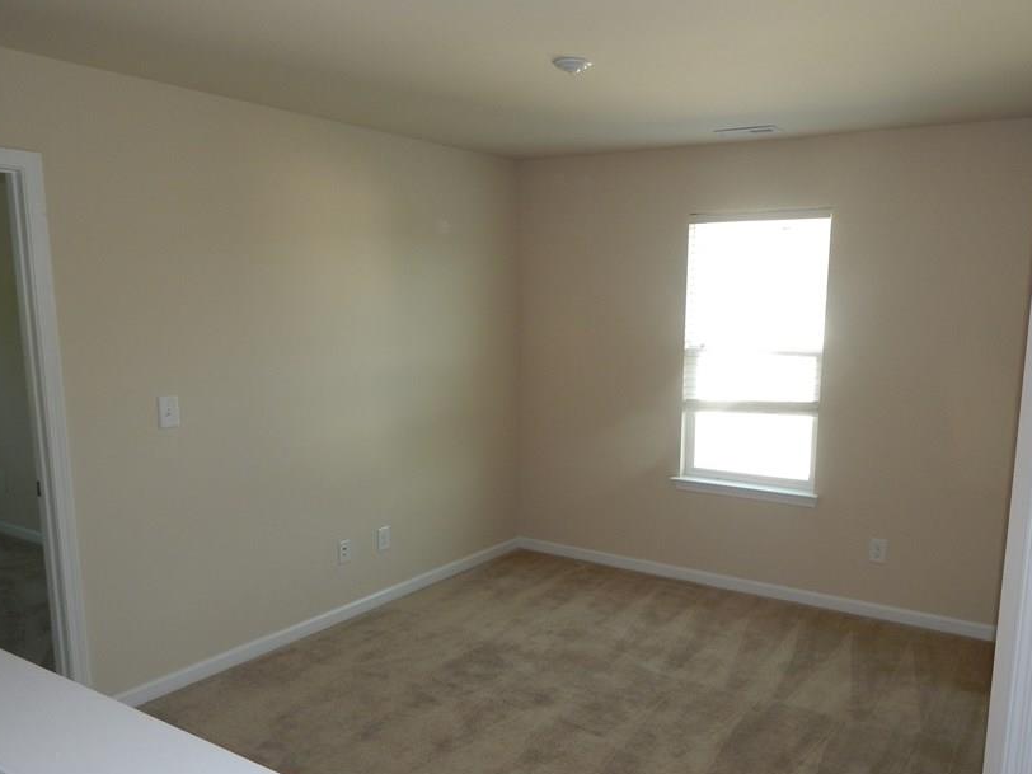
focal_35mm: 29
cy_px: 458
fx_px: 865
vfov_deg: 48.0
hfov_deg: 61.5
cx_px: 574
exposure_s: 1/30
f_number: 3
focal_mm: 4
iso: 125
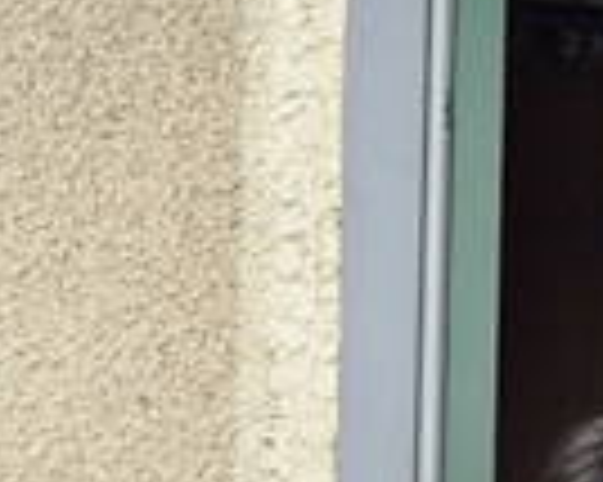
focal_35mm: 232
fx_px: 4137
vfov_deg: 6.5
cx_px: 1570
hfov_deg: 7.6
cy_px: 876
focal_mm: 26
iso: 1250
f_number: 10
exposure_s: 1/400
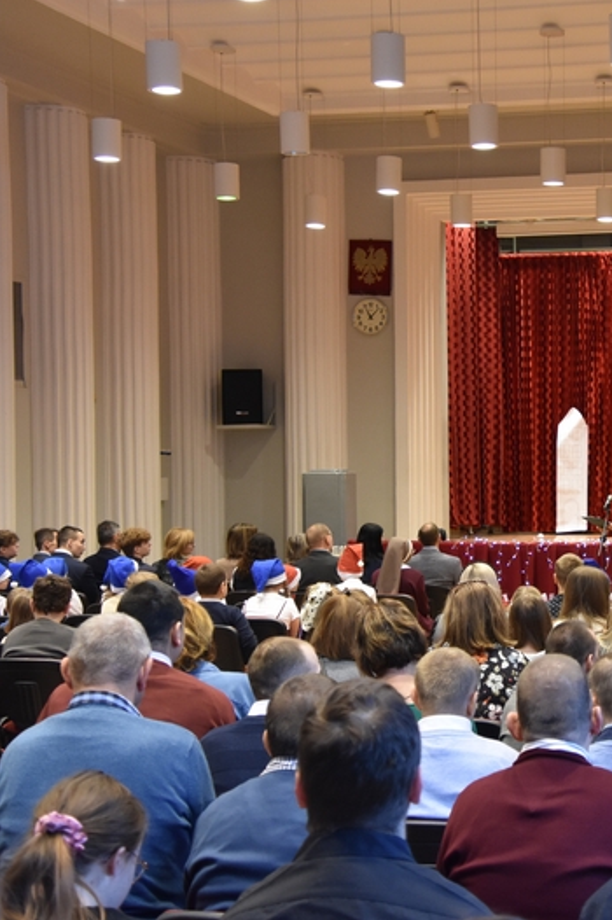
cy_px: 456
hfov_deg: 18.7
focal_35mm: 71
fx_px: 1807
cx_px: 610
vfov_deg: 28.6
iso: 1400
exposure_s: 1/60
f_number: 4
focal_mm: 31
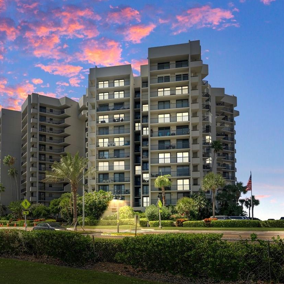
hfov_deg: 55.7
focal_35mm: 28
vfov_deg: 57.2
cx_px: 87
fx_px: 260
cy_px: 154
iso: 640
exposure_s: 1/1250
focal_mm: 17
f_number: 8
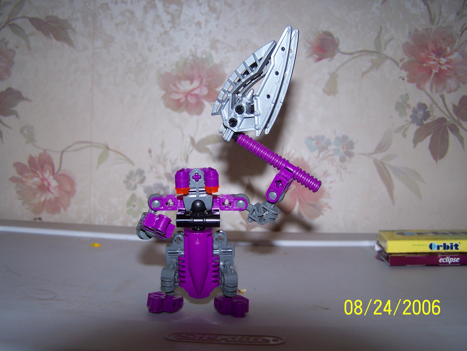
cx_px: 234
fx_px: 513
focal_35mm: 38
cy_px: 176
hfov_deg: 49.0
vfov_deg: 37.7
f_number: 2.8
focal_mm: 6.3
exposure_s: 1/30
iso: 80
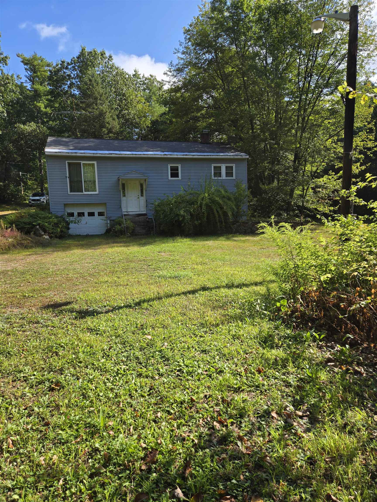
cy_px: 251
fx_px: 334
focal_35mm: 23
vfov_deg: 73.9
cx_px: 188
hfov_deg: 58.9
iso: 25
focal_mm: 5.4
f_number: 1.8
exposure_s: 1/1081
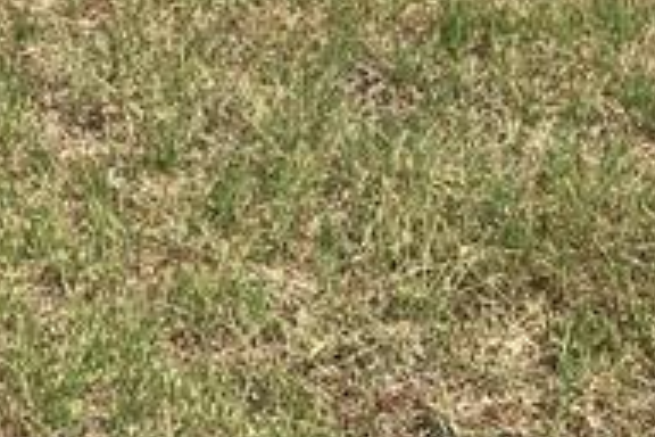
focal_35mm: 155
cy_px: -720
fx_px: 2820
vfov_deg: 8.0
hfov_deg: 12.4
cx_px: -423
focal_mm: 3.99
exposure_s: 1/2208
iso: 32
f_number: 1.8
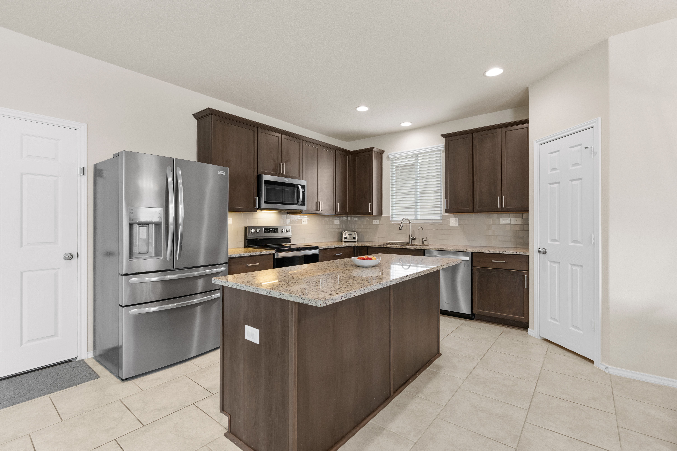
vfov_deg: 73.7
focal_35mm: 16
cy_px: 226
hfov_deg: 96.7
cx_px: 338
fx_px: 301
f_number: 7.1
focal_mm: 16
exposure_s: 1/2
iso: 320
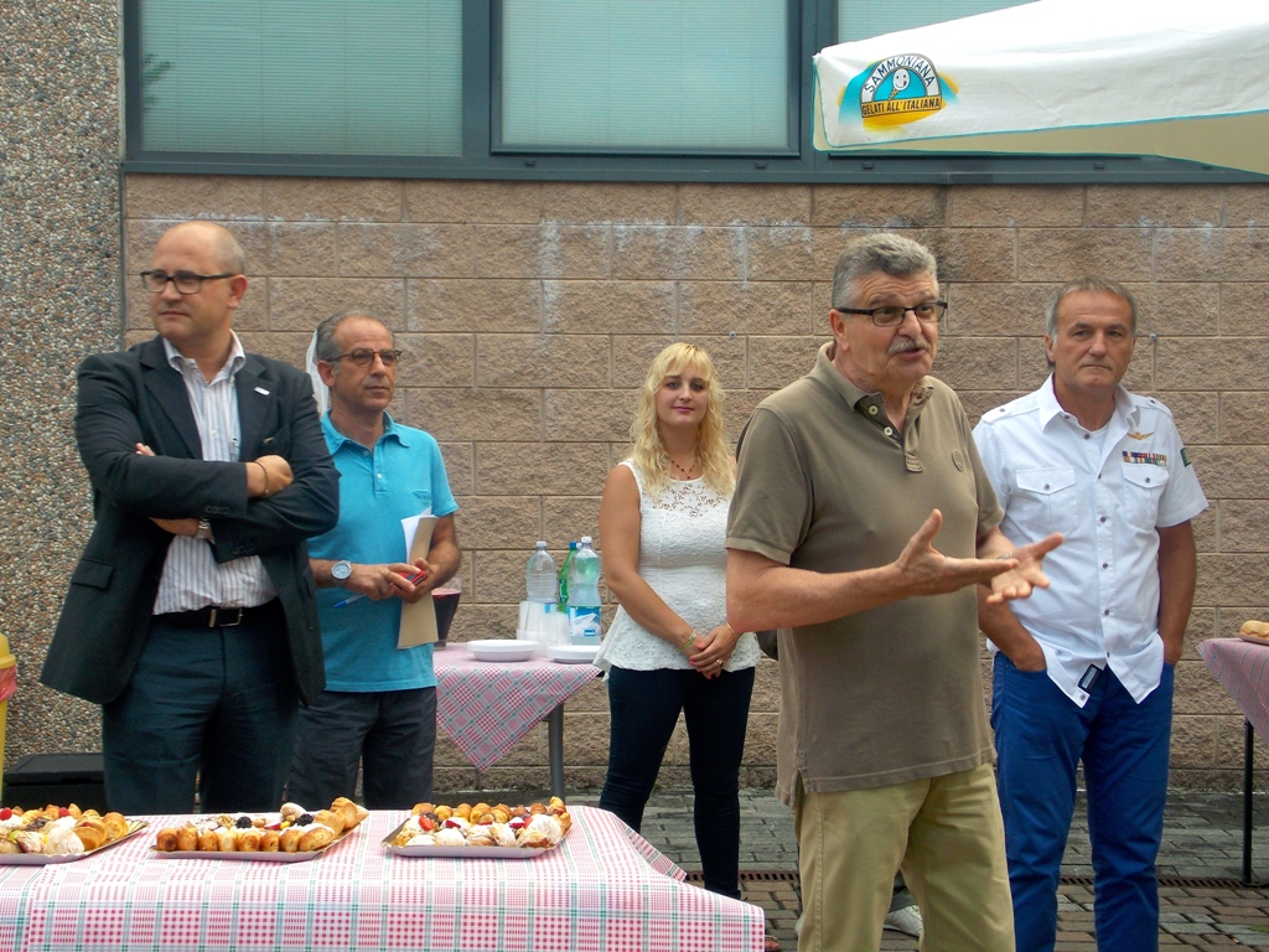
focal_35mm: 65
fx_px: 2383
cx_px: 634
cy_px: 476
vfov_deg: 22.6
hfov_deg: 29.8
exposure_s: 1/40
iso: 80
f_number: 4.1
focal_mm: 11.5
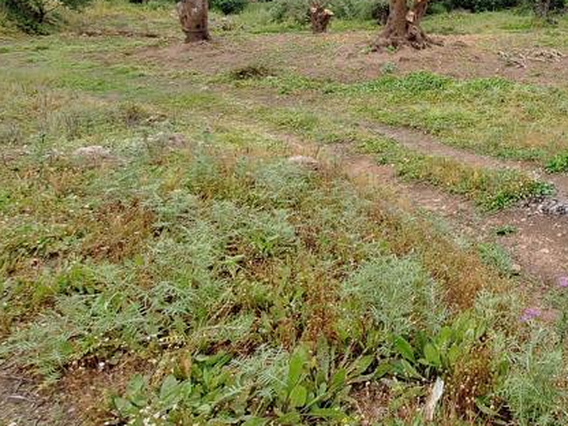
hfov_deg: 47.6
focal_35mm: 32
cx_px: 563
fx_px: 525
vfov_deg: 41.7
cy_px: 68
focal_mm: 1.74
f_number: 2.2
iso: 40
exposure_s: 1/655
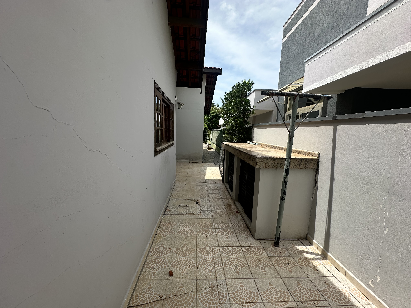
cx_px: 206
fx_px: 166
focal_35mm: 14
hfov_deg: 102.1
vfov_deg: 85.7
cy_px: 154
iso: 50
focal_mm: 2.22
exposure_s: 1/1511
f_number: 2.2
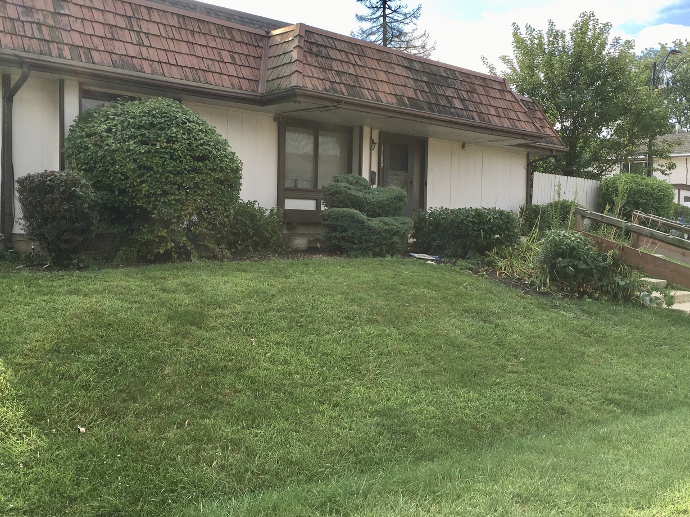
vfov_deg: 41.8
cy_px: 239
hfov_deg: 53.9
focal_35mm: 34
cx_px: 355
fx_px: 678
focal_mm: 4.15
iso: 25
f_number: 2.2
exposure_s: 1/884
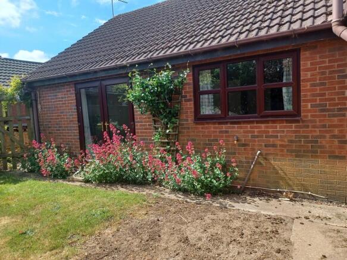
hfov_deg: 69.4
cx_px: 174
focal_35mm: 25
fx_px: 251
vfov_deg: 54.9
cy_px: 130
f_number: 1.8
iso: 32
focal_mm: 4.6
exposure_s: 1/210
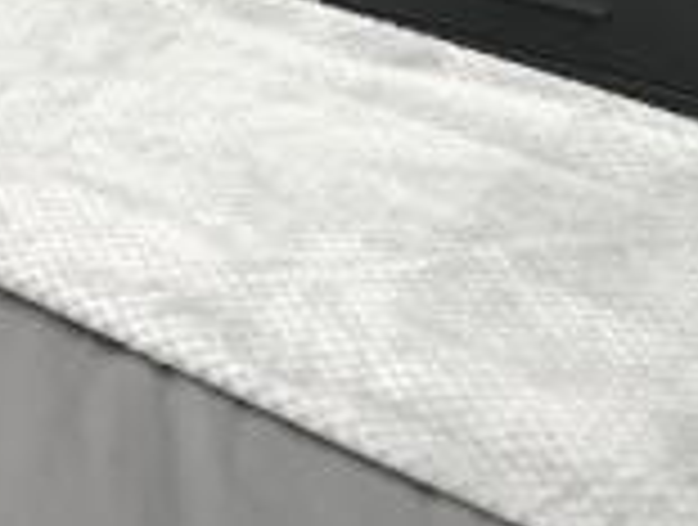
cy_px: -303
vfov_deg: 13.2
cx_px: 304
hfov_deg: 18.7
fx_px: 2122
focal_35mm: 105
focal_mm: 3.99
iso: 32
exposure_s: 1/33
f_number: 1.8
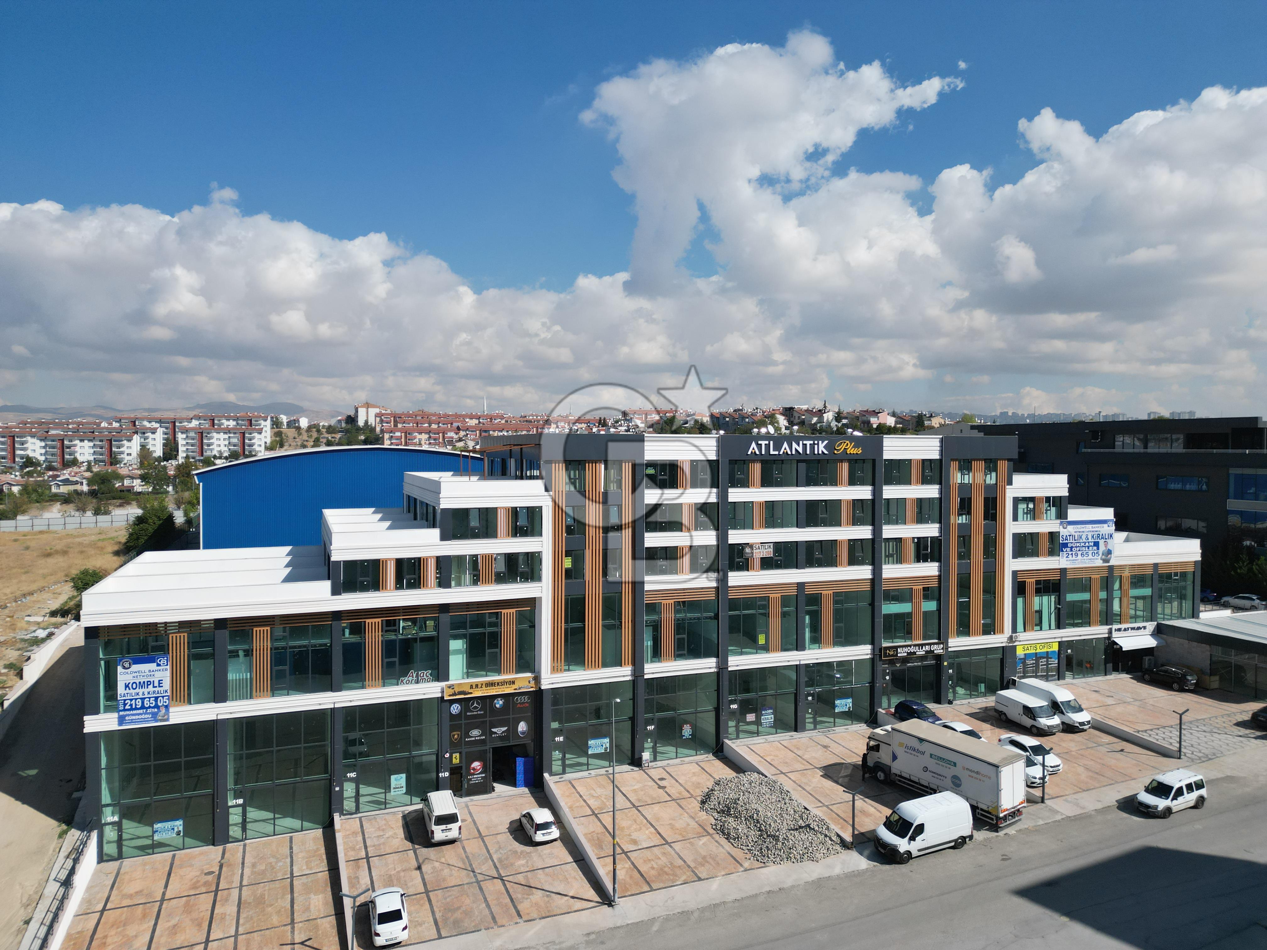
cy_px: 475
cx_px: 634
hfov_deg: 71.6
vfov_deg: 56.8
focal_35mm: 24
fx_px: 878
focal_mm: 6.72
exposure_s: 1/5000
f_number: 1.7
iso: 130
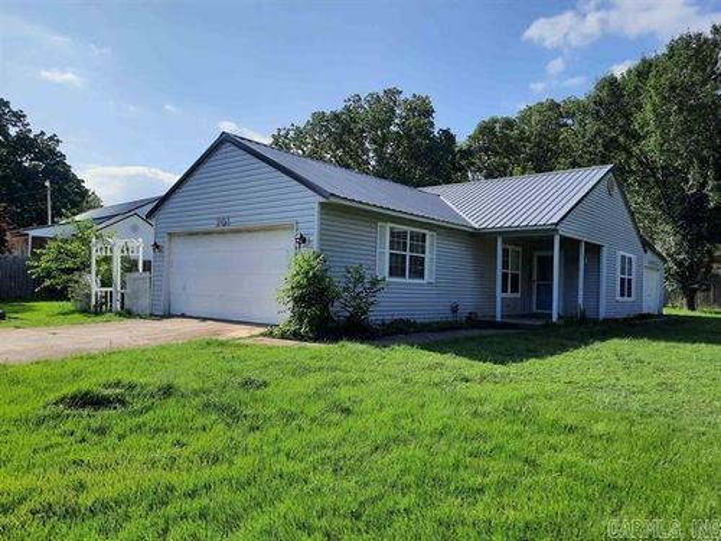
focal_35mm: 25
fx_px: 521
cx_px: 360
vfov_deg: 54.9
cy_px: 270
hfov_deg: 69.4
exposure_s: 1/1193
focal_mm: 4.6
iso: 32
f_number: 2
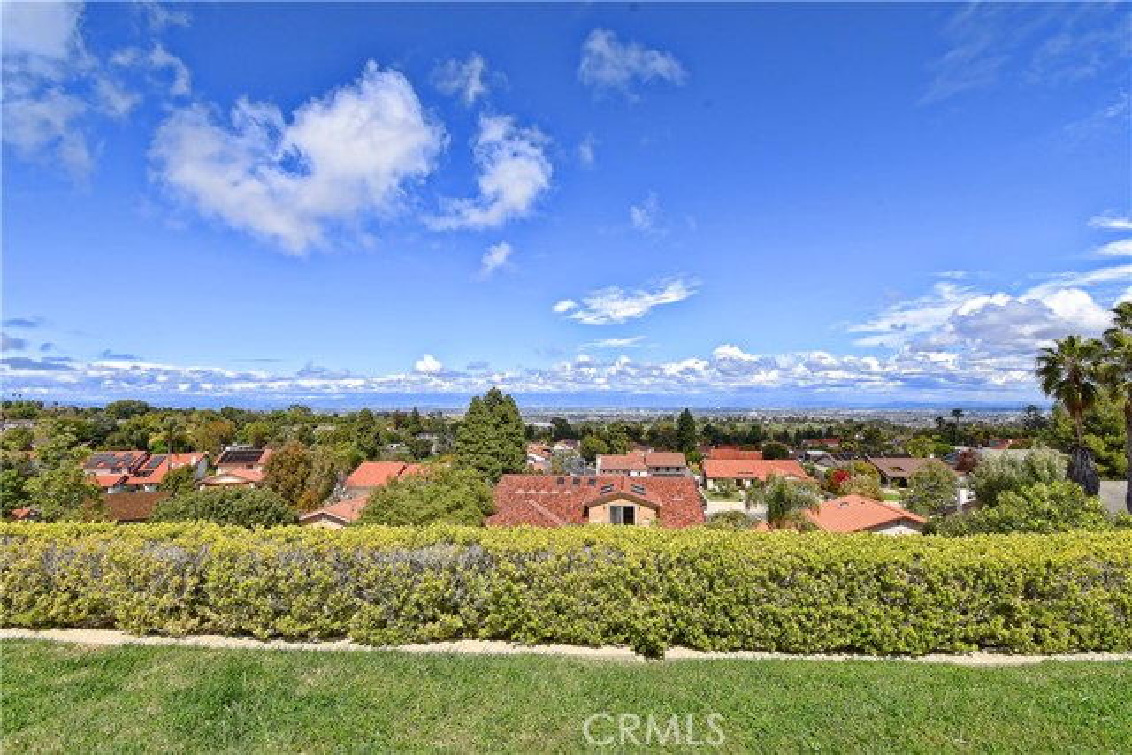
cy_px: 378
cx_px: 566
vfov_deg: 77.4
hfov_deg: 100.4
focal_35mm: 15
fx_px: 472
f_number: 14
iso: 250
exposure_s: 1/250
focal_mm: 10
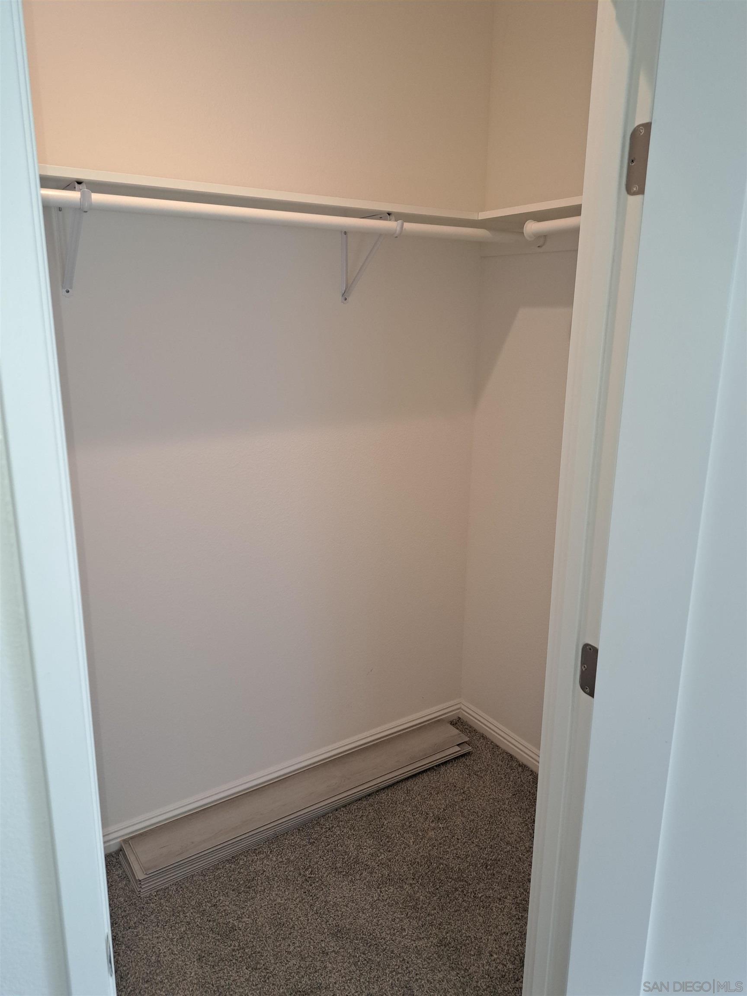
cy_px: 498
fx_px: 691
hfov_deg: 56.8
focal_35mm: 24
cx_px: 374
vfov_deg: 71.6
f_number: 1.8
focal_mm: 5.23
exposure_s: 1/60
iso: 160
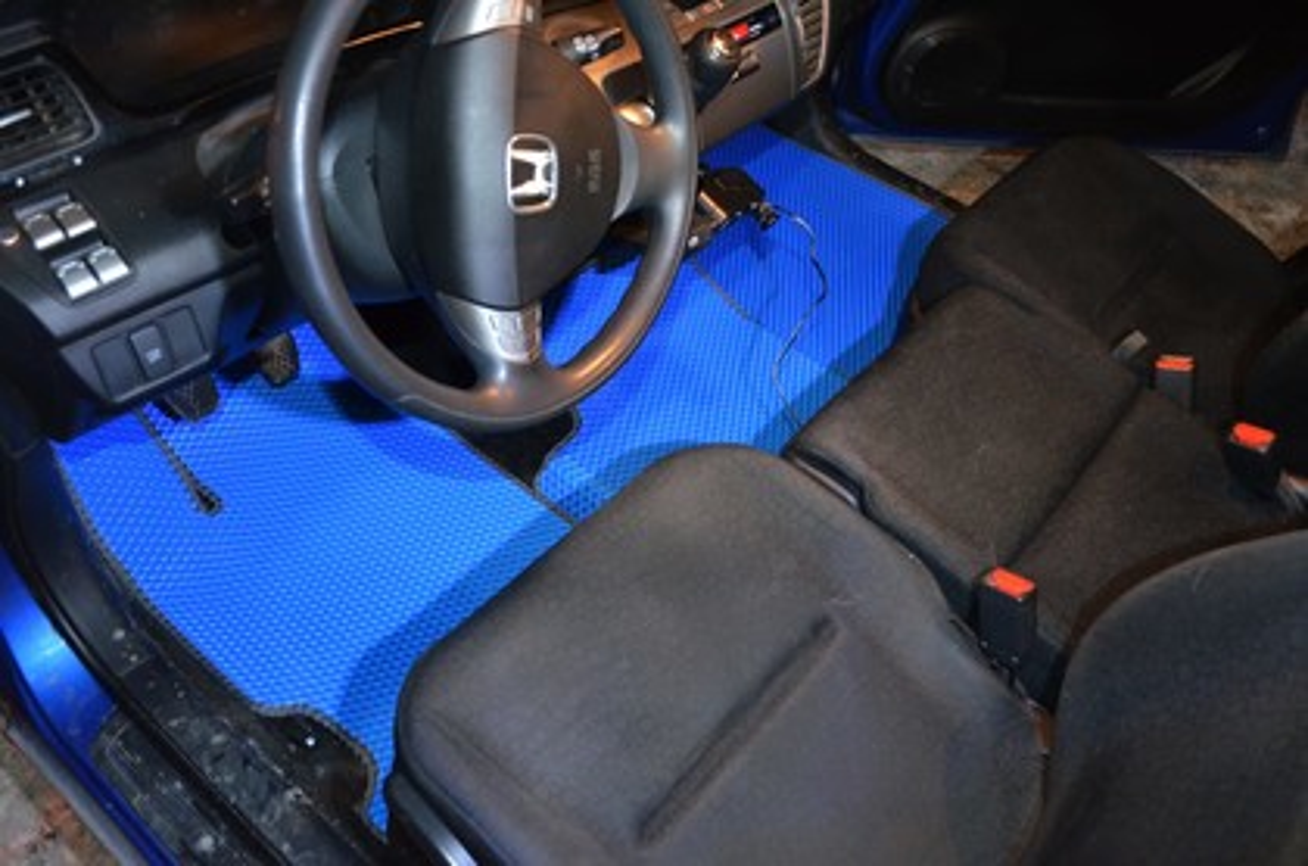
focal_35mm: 30
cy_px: 433
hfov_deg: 62.0
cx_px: 654
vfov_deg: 43.4
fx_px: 1088
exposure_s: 1/6
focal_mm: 20
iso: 3200
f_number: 3.8
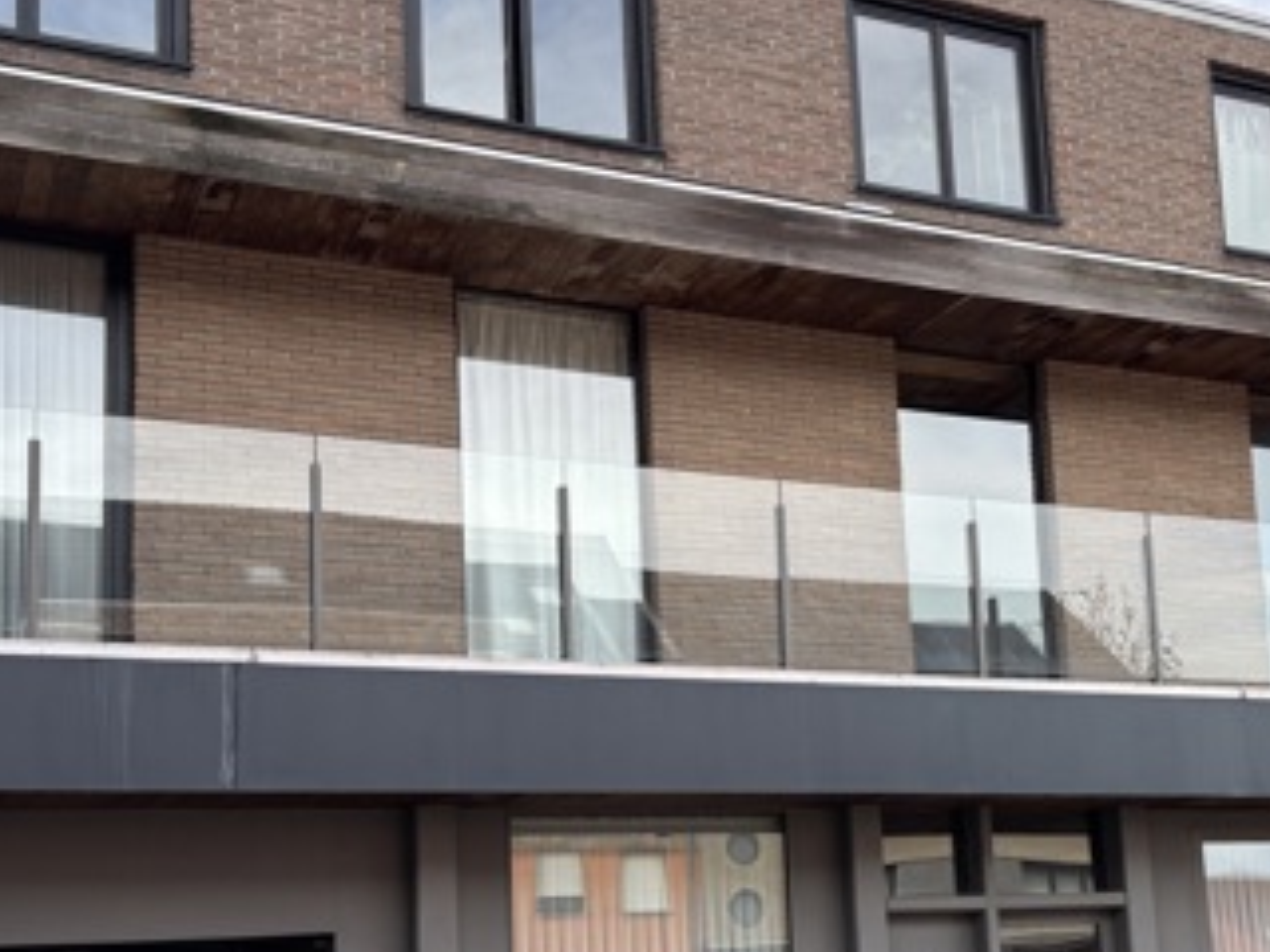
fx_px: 1908
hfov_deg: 36.4
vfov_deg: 27.7
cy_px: 694
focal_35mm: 52
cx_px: 853
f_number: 1.6
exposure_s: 1/394
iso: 50
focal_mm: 5.96
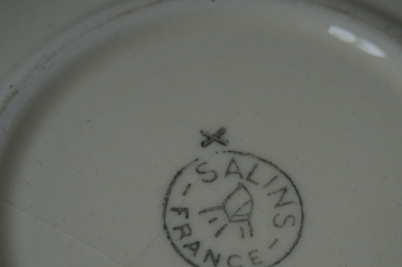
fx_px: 892
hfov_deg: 25.4
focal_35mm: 80
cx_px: 226
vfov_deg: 16.9
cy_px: 206
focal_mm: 34
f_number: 5
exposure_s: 1/160
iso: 250
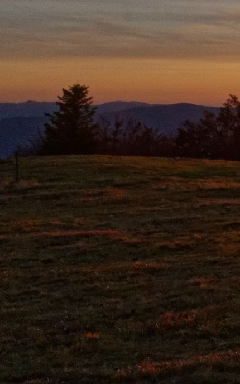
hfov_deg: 11.6
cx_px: 530
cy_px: 90
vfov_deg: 21.2
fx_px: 1015
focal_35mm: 97
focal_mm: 32
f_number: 8
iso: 1600
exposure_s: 1/2000
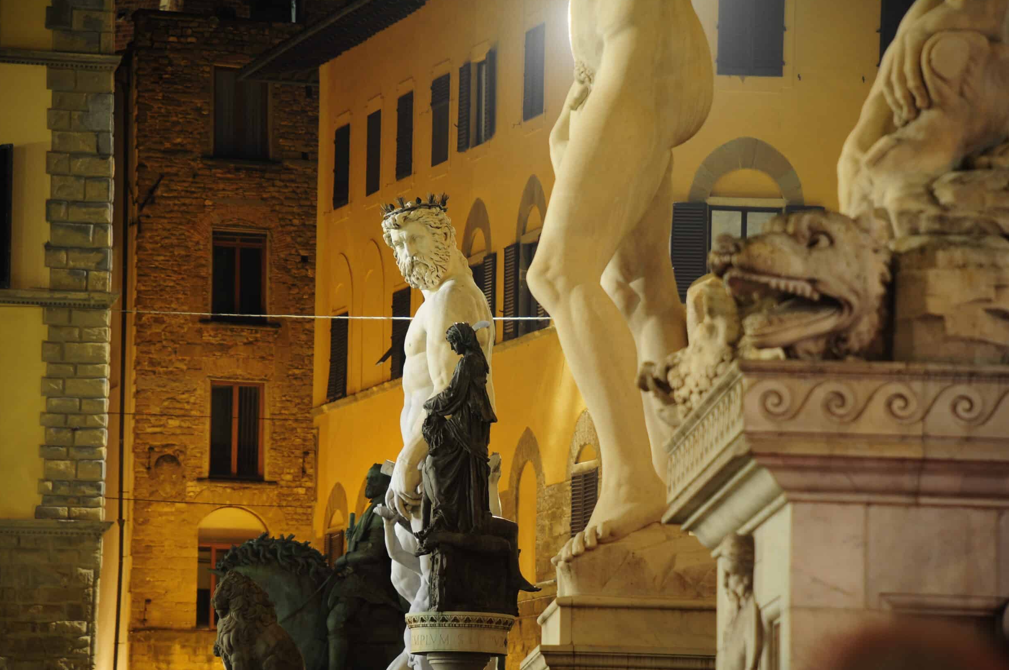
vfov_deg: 6.5
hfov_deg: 9.8
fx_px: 5865
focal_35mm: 210
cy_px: 341
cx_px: 497
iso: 200
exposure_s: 4
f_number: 5.6
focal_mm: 135
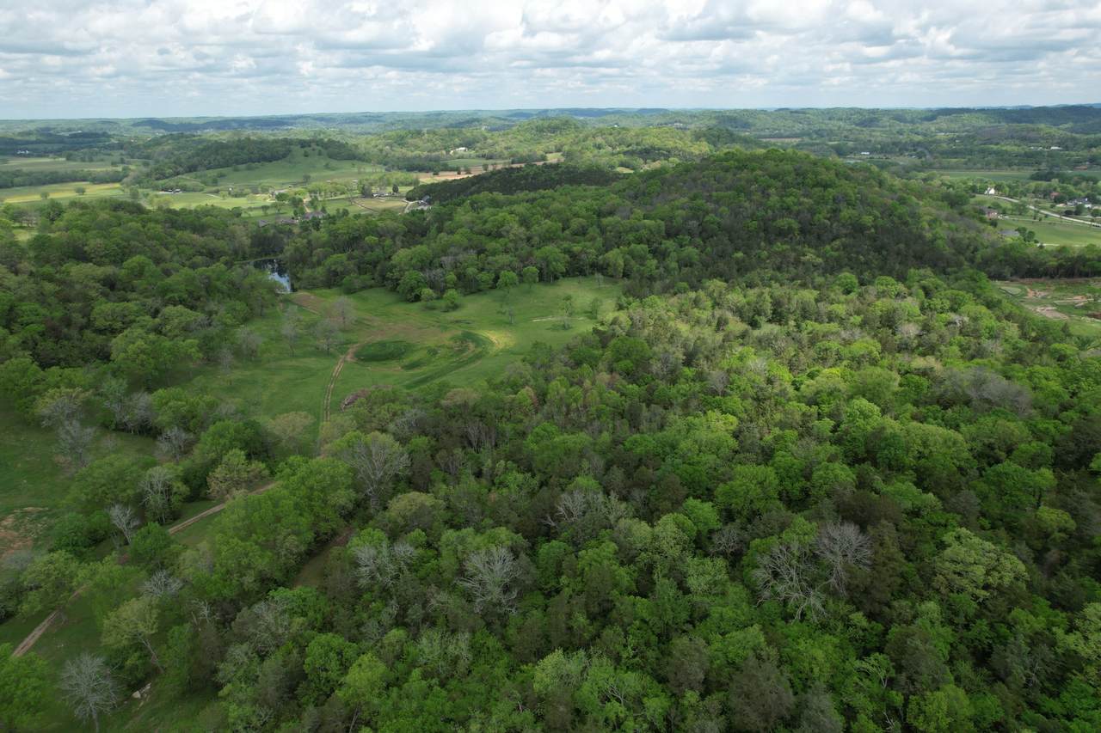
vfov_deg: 57.2
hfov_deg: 78.6
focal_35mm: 22
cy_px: 366
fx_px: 673
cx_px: 550
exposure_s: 1/1500
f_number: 2.8
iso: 100
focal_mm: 8.38
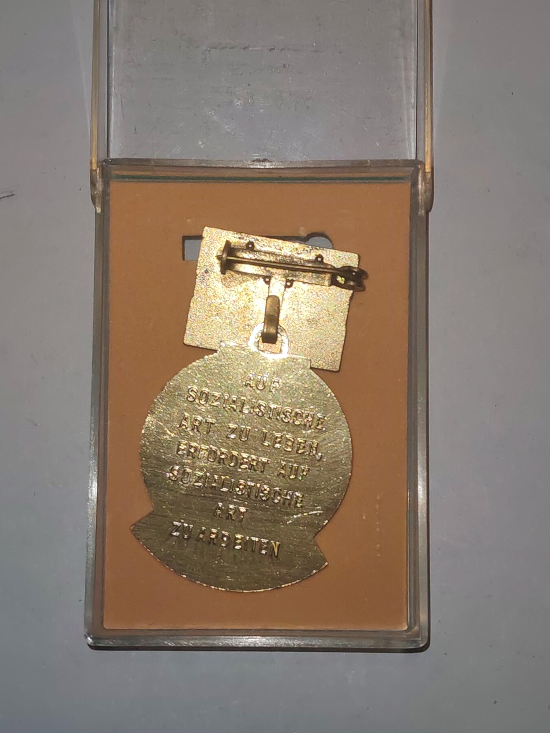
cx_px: 275
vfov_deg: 28.6
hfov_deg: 21.6
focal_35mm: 68
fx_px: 1441
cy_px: 366
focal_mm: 5.52
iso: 64
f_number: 1.95
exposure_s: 1/100
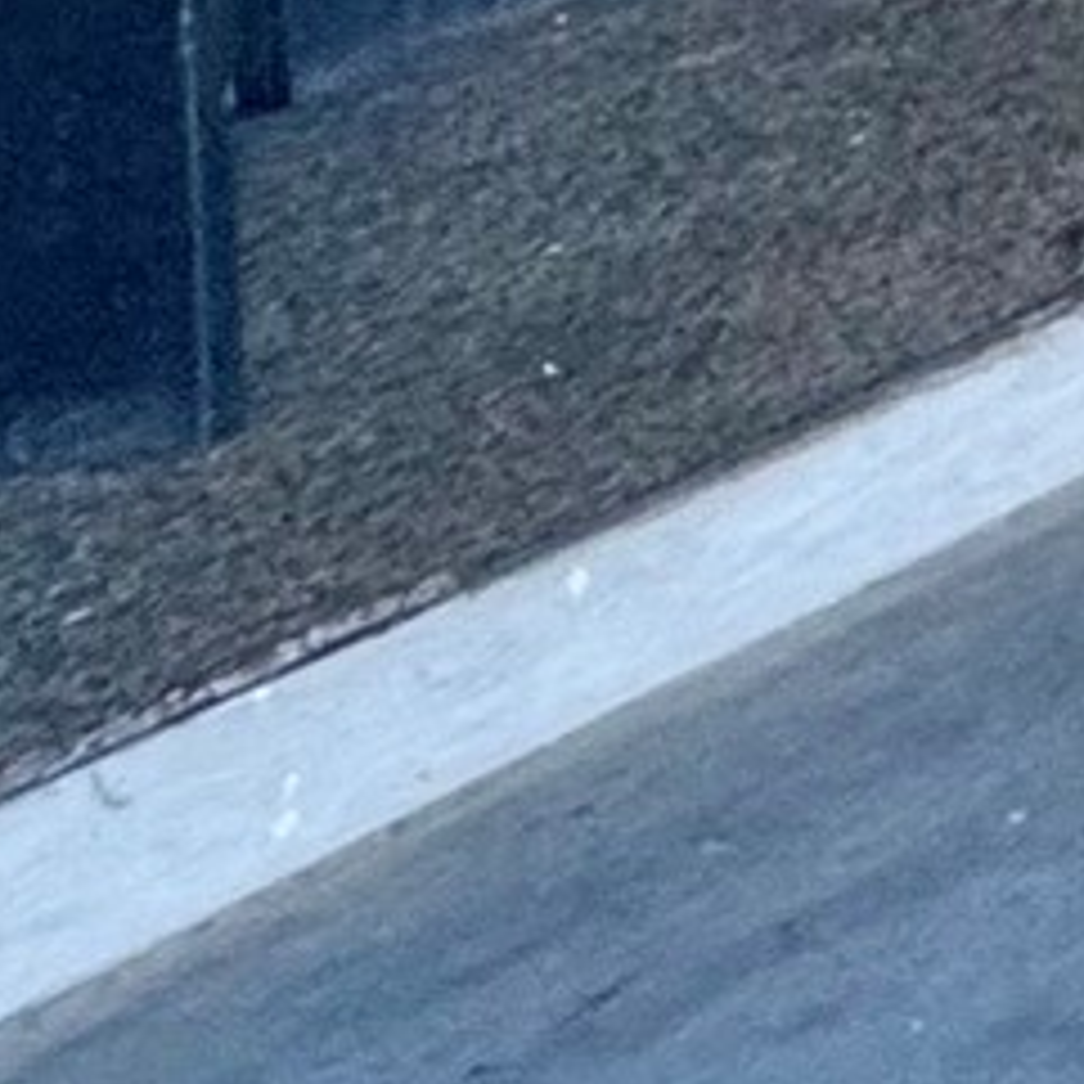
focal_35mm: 105
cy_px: -1354
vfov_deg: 13.2
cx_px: 4264
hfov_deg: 8.4
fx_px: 3720
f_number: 2.2
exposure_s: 1/99
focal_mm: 2.22
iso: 200
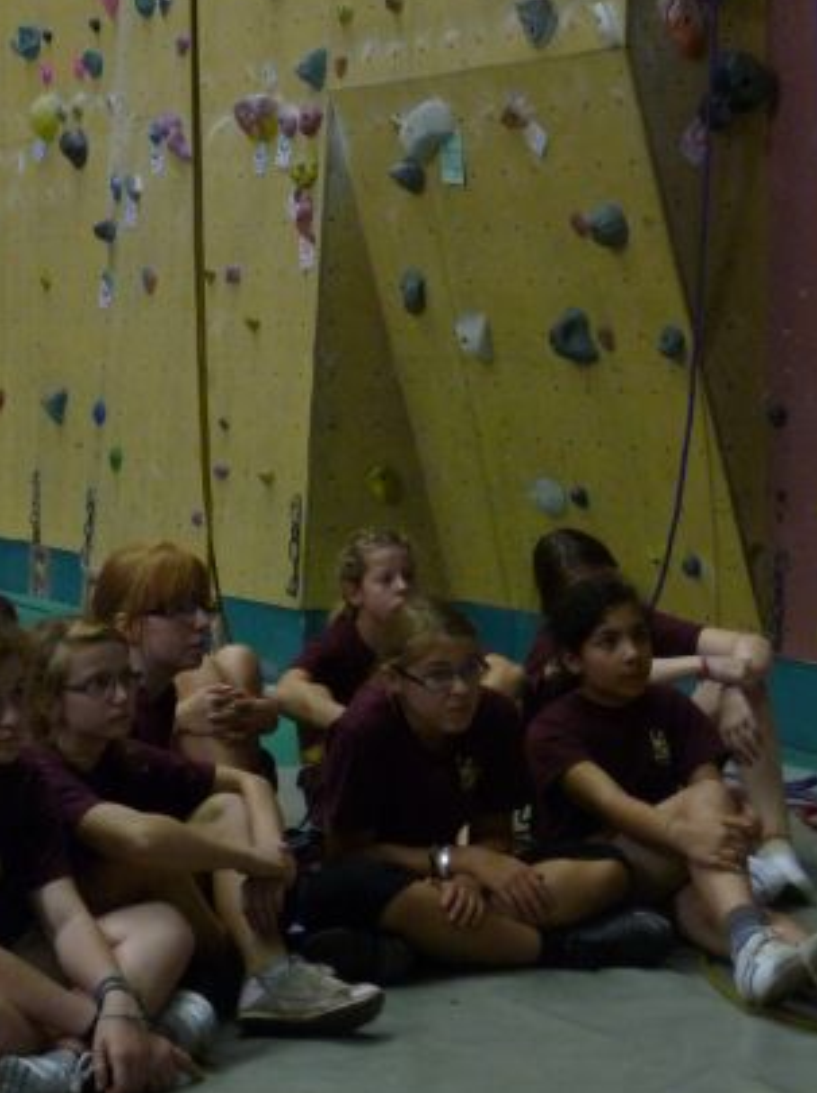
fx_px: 2742
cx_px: 235
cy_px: 264
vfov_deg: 22.3
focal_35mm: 87
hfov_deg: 16.9
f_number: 4.3
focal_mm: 9.3
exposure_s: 1/8
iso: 400
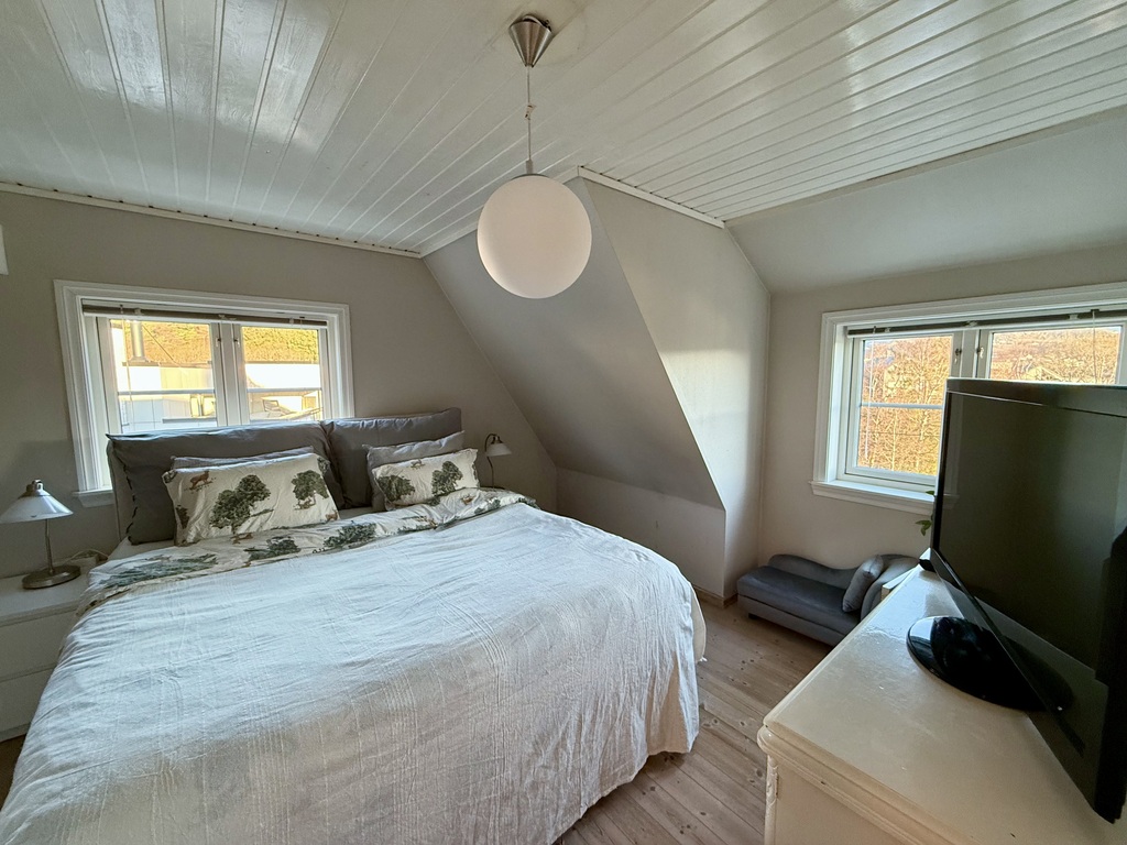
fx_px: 456
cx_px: 564
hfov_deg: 102.1
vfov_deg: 85.7
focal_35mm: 14
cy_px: 422
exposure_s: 1/62
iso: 400
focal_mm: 2.22
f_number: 2.2
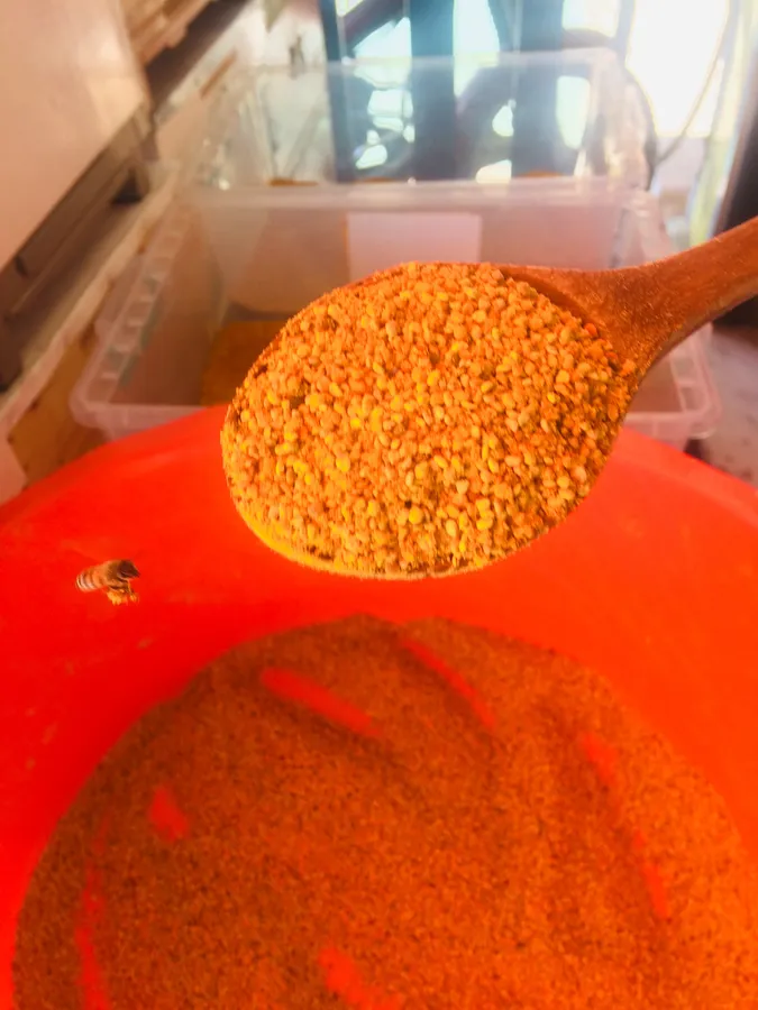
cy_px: 505
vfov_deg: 61.7
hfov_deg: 48.2
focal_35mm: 29
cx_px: 379
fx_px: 847
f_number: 2.2
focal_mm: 4.15
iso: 32
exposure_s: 1/106
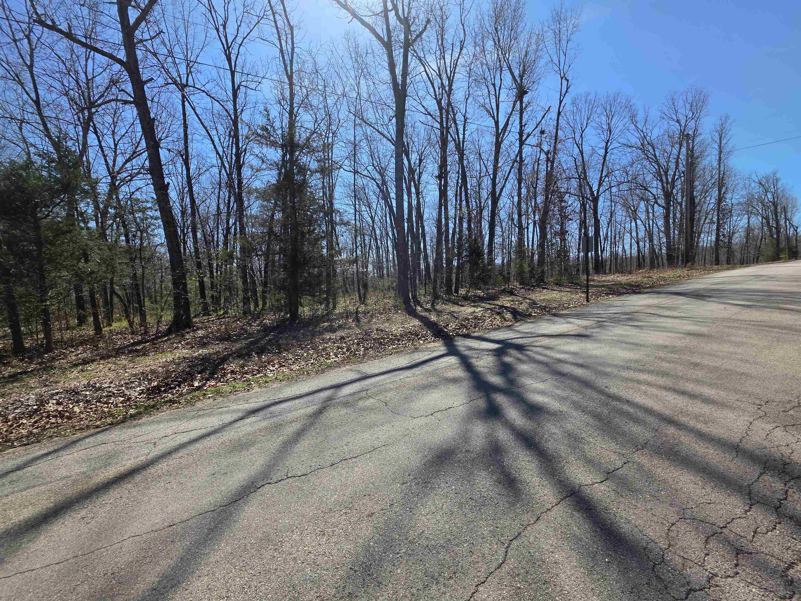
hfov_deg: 106.2
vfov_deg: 89.9
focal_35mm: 13
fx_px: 301
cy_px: 300
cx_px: 400
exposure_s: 1/1619
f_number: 1.9
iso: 40
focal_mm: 2.2
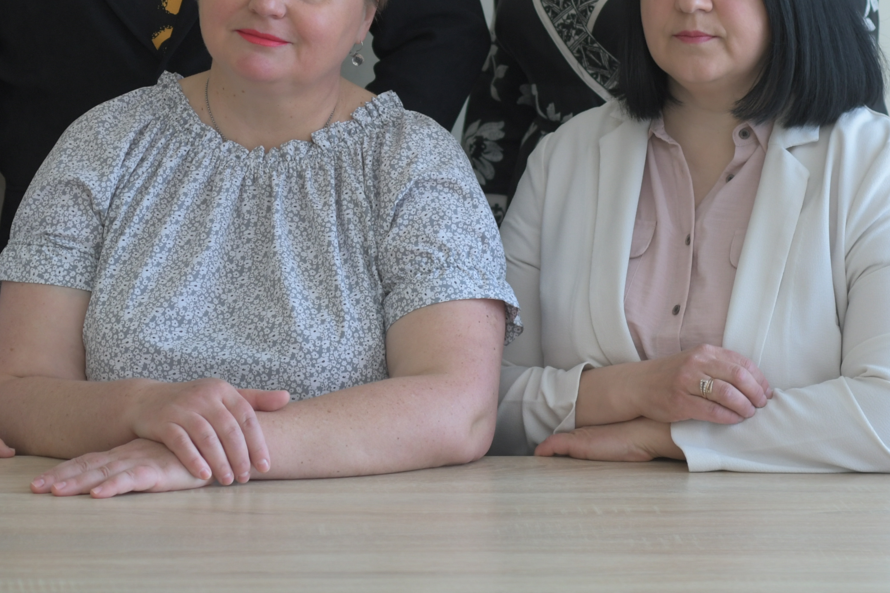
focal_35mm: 151
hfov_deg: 13.5
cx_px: 159
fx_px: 3733
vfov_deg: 9.0
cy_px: -3
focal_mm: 50
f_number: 2.8
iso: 320
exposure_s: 1/100
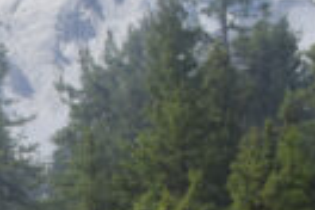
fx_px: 2039
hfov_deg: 8.2
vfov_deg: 5.6
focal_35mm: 233
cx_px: -422
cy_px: 541
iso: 200
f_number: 9.5
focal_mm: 20
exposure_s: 1/350
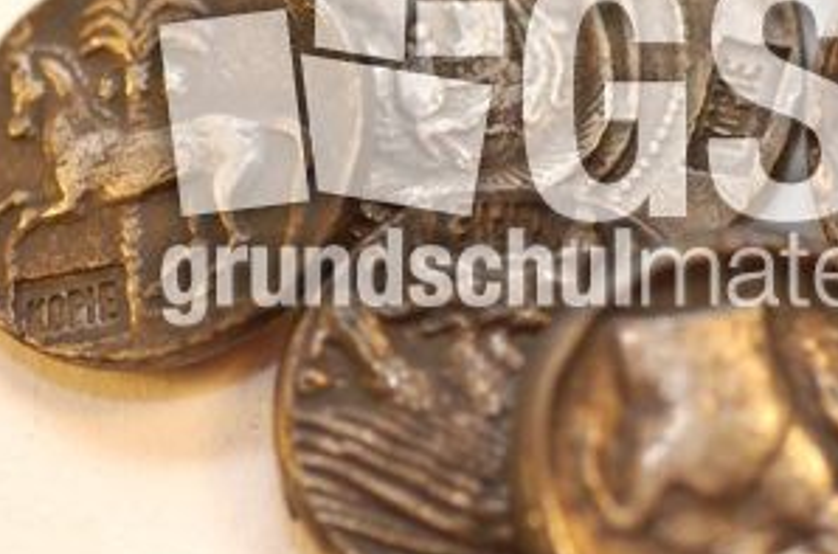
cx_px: 641
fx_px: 6288
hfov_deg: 7.6
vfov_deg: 5.0
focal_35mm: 271
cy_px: 145
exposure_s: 1/500
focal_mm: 105
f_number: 2.8
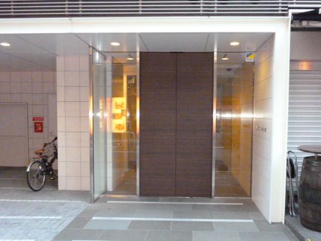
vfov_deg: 41.6
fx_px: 315
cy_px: 142
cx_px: 172
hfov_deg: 53.9
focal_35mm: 34
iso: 1600
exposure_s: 1/60
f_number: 3.1
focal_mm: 5
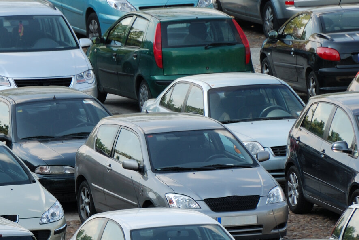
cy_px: 237
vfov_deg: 1.5
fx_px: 9117
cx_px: -42
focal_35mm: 913
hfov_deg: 2.3
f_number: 8
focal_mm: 270
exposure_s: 1/80
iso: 100
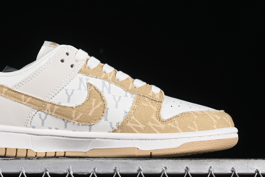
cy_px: 74
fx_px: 854
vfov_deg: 11.8
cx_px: 87
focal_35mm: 116
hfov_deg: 17.6
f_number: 8
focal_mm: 50
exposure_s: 1/80
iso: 160
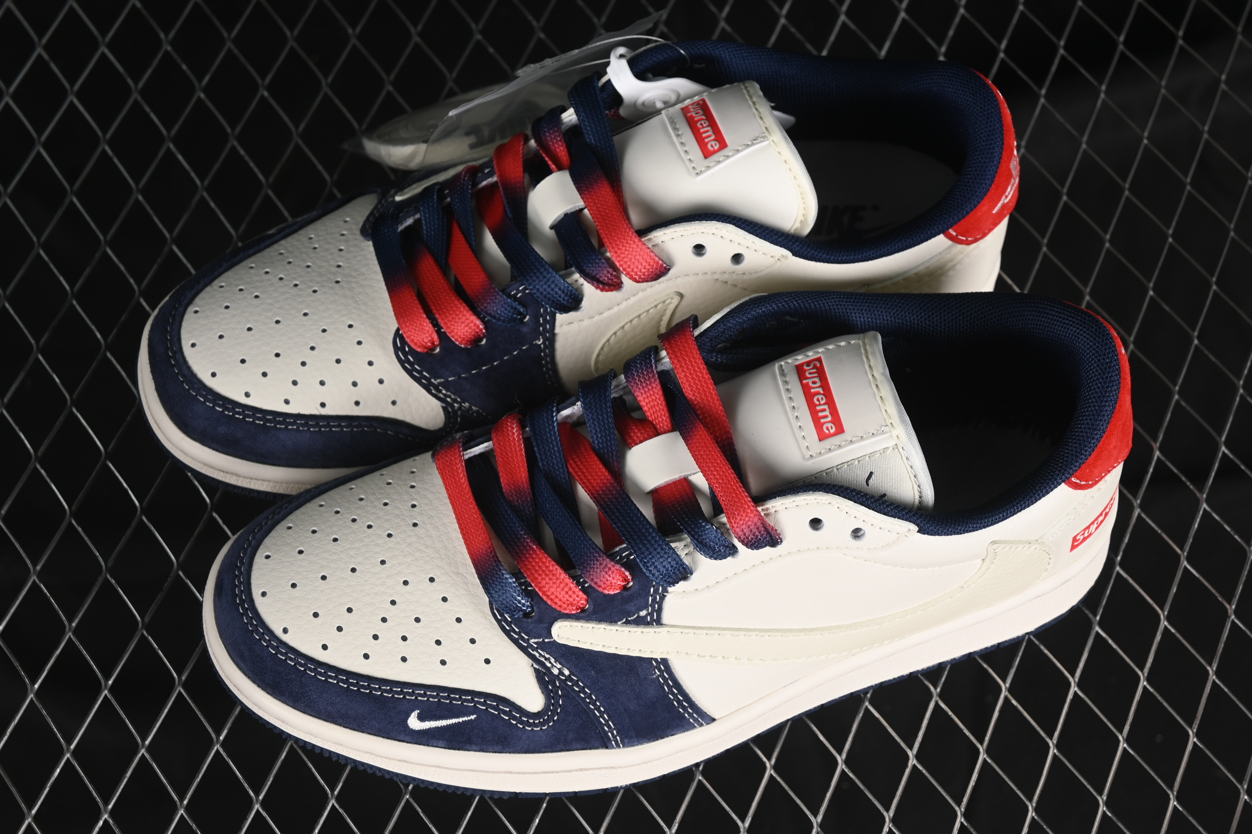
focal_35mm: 75
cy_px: 417
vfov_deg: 18.2
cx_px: 626
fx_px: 2608
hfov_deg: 27.0
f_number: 7.1
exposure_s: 1/80
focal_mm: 50
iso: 160
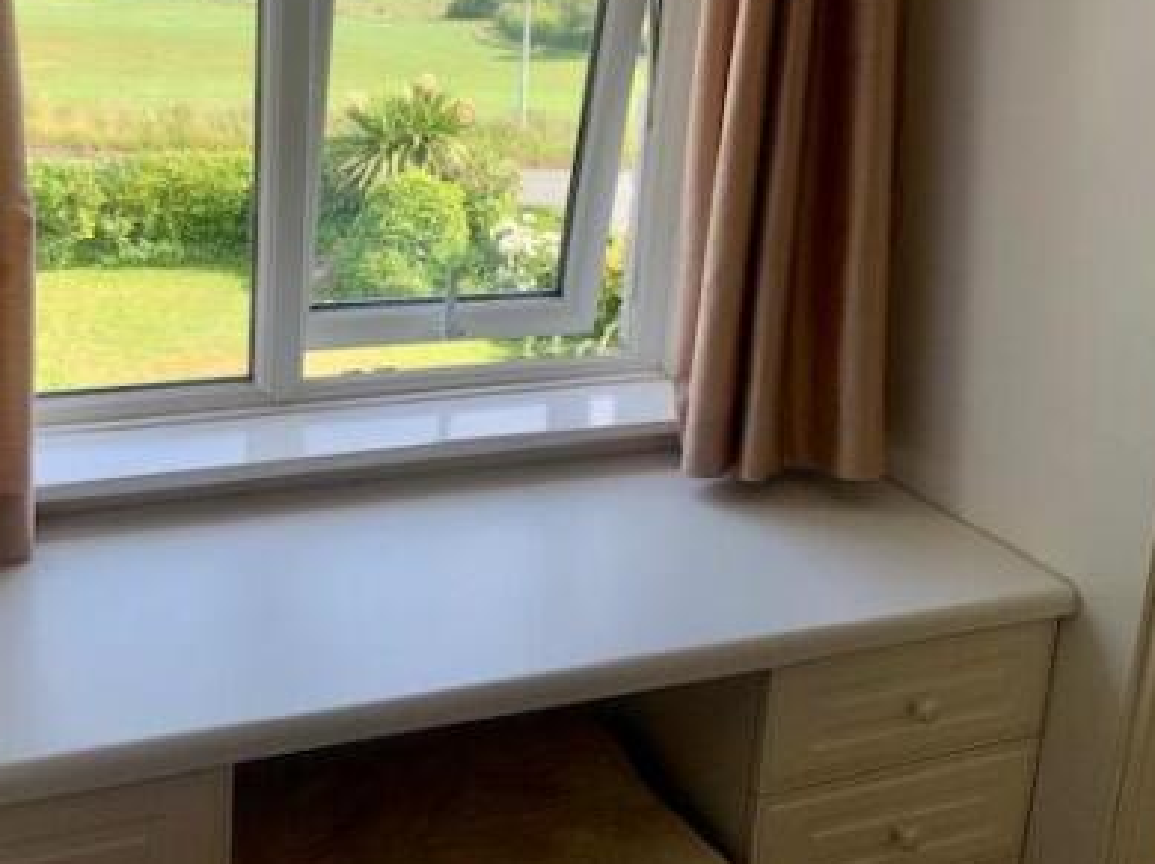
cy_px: 224
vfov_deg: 36.0
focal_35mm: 39
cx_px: 438
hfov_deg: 47.5
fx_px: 1300
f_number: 1.8
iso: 25
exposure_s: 1/429
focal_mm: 4.25
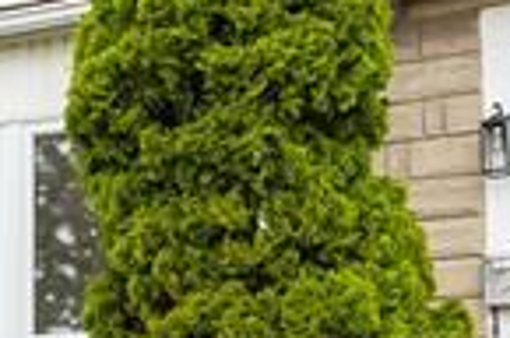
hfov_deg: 20.7
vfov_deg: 13.6
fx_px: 1399
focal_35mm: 99
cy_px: 338
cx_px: 253
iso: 320
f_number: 7.1
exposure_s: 1/640
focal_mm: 14
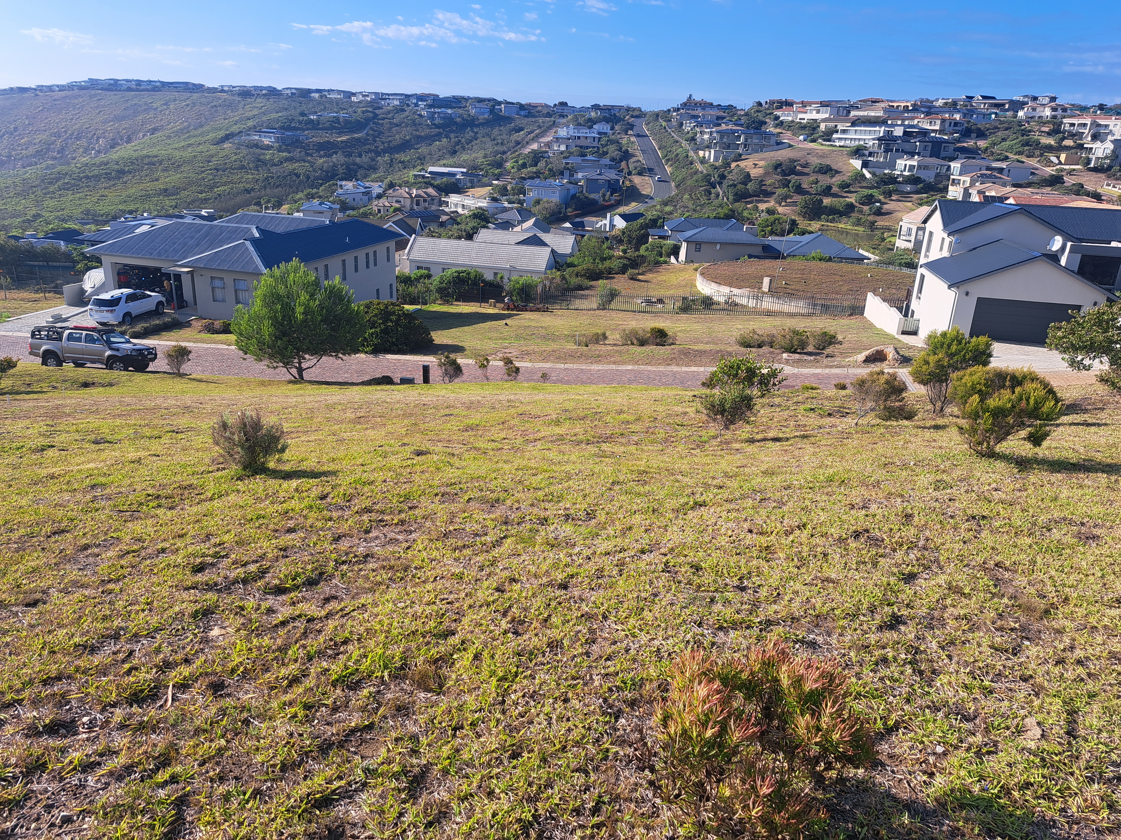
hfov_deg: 71.6
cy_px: 420
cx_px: 560
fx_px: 777
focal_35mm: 24
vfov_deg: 56.8
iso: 50
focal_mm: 5.23
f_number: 1.8
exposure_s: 1/1045
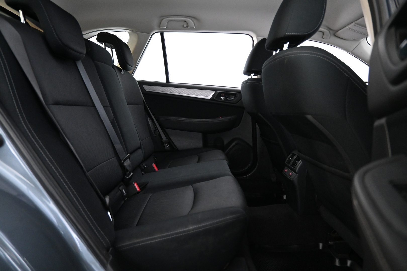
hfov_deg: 73.7
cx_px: 204
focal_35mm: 24
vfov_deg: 53.1
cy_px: 136
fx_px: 271
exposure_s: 1/25
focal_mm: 16
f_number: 3.5
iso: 3600
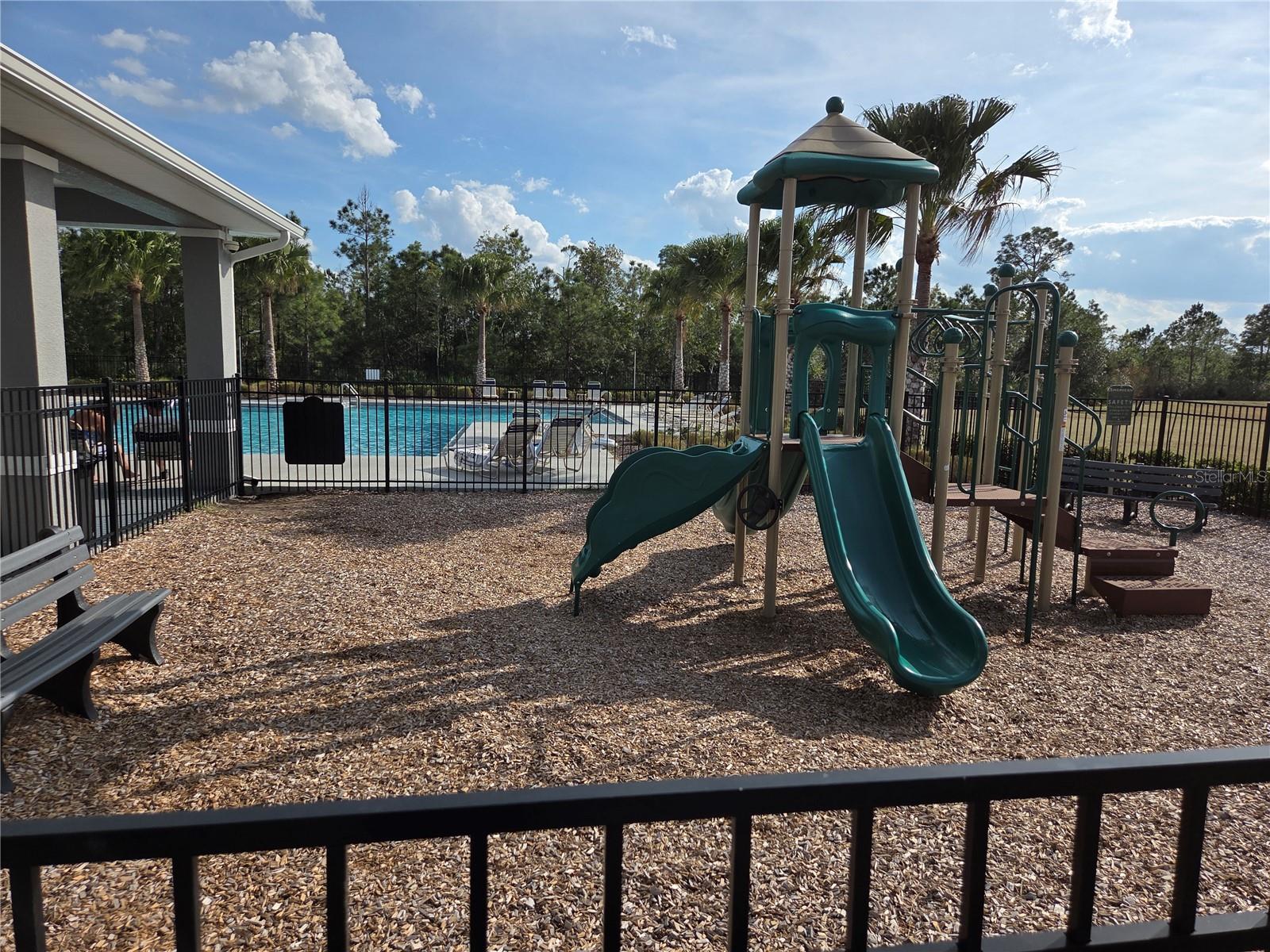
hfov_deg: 73.9
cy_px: 476
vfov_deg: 58.9
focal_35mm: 23
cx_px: 635
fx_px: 844
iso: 80
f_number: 1.8
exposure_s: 1/6412
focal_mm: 5.4
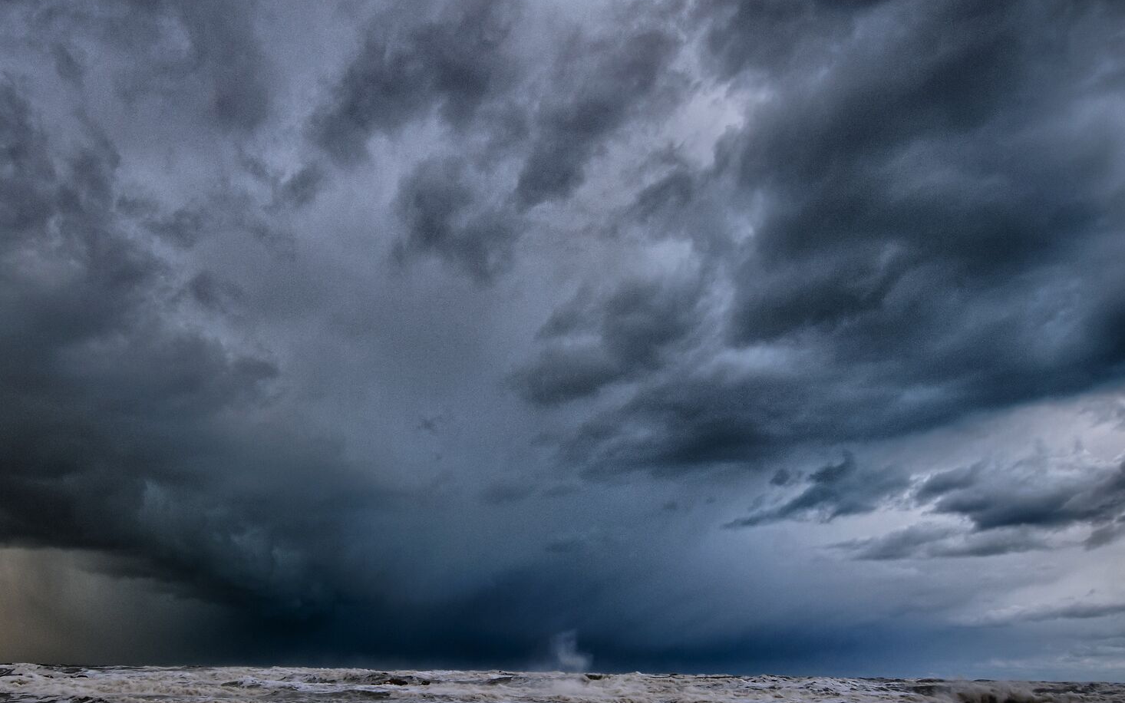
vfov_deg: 39.8
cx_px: 467
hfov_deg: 62.5
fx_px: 920
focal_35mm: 30
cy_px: 580
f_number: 9
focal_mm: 12
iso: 100
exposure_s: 1/25
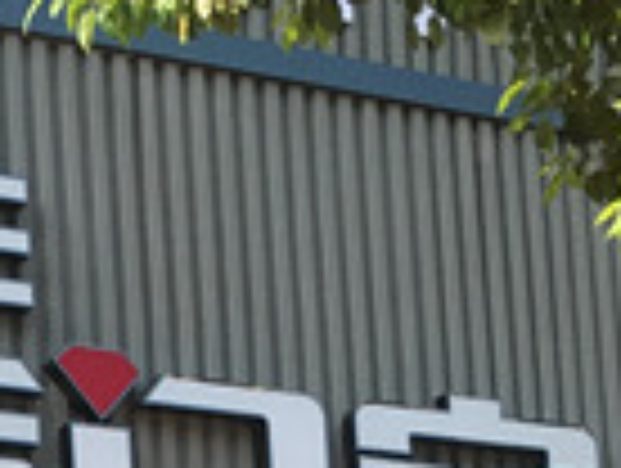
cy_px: 1179
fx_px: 3019
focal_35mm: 168
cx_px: -189
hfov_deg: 11.4
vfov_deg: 8.1
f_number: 2.2
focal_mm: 4.15
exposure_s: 1/472
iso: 25
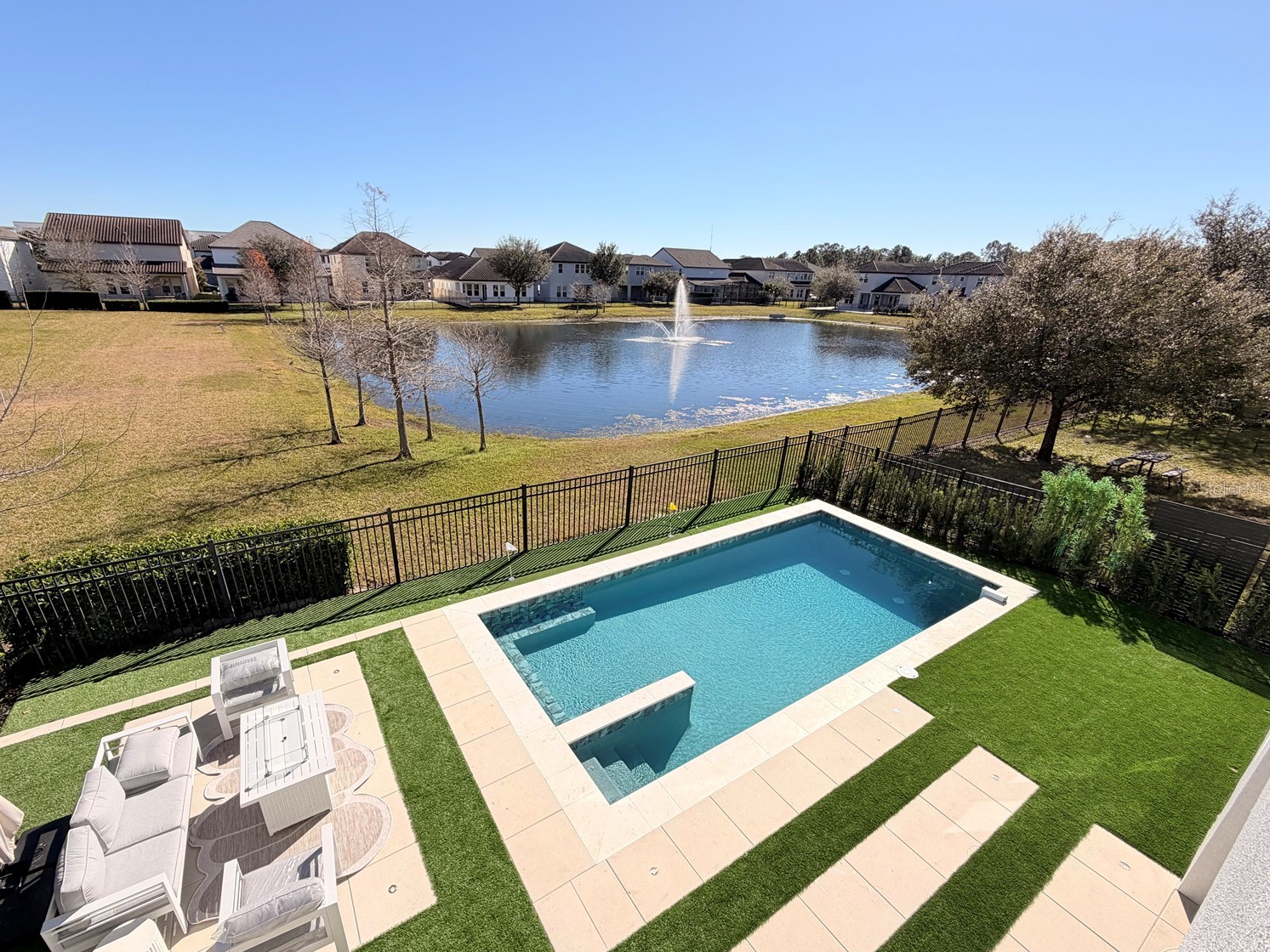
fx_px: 550
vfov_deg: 81.7
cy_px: 488
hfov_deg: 98.1
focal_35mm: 15
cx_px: 599
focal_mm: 2.22
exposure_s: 1/1259
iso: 20
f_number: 2.2
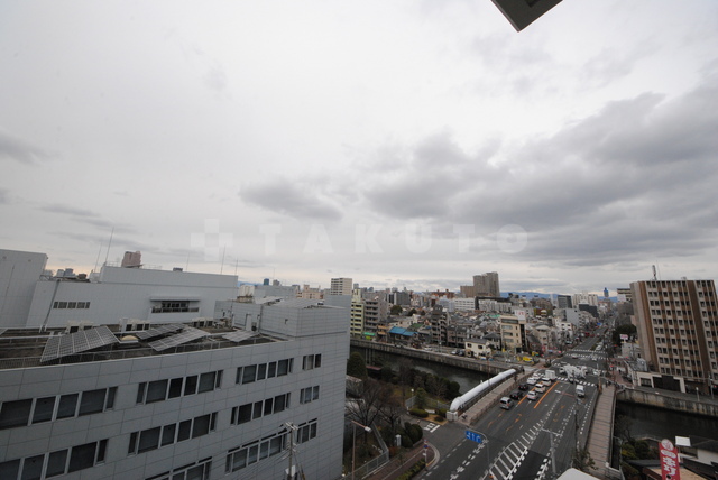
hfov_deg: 112.6
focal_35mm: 12
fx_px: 240
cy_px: 240
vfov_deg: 90.1
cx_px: 359
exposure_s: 1/500
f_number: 11
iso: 800
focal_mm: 8
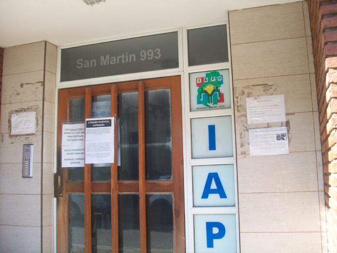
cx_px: 168
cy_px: 126
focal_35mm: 36
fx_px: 350
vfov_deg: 39.7
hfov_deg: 51.4
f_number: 2.7
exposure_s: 1/160
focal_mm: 6
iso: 80
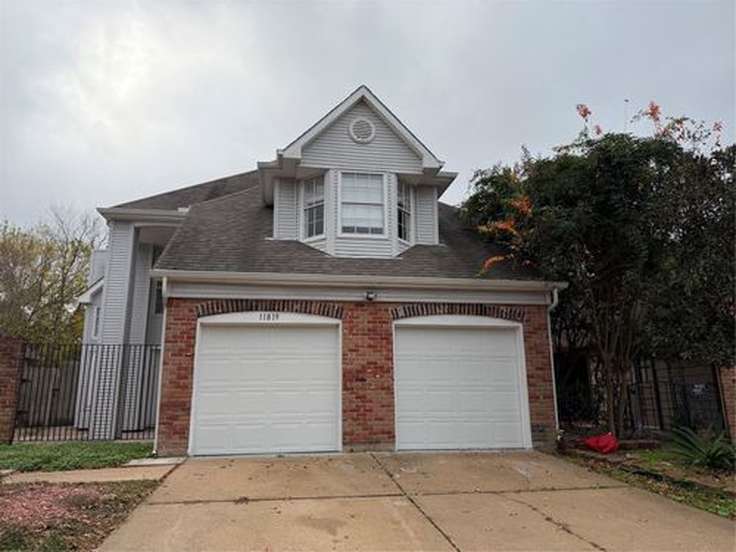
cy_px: 276
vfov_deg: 56.8
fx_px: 510
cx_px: 368
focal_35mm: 24
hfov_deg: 71.6
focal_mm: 6.76
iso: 100
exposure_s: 1/3953
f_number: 1.78
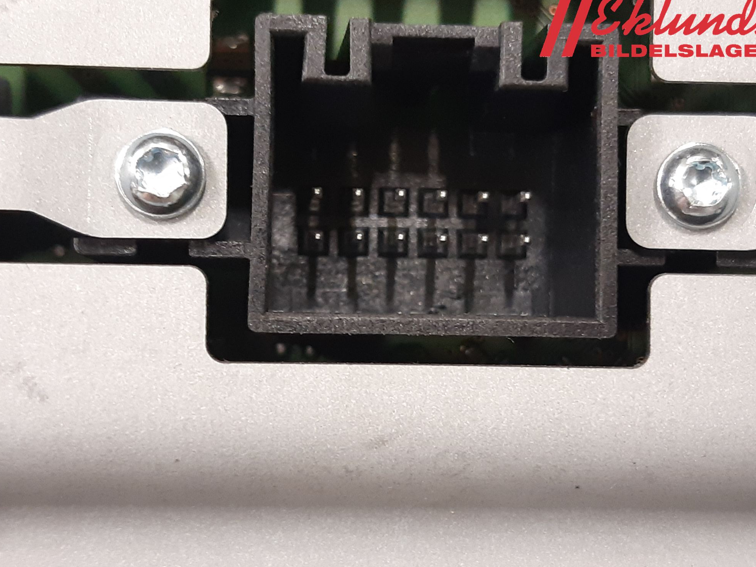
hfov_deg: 65.3
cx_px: 382
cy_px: 286
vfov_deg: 51.4
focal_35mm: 27
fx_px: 590
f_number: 1.7
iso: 250
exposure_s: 1/25
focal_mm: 3.93
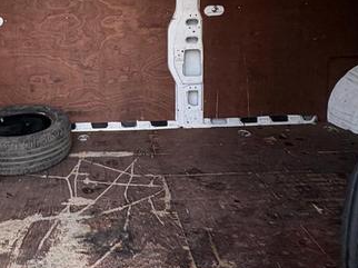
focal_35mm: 39
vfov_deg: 35.4
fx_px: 403
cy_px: 49
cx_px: 69
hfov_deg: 45.4
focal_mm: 2.22
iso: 160
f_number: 2.2
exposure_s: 1/99
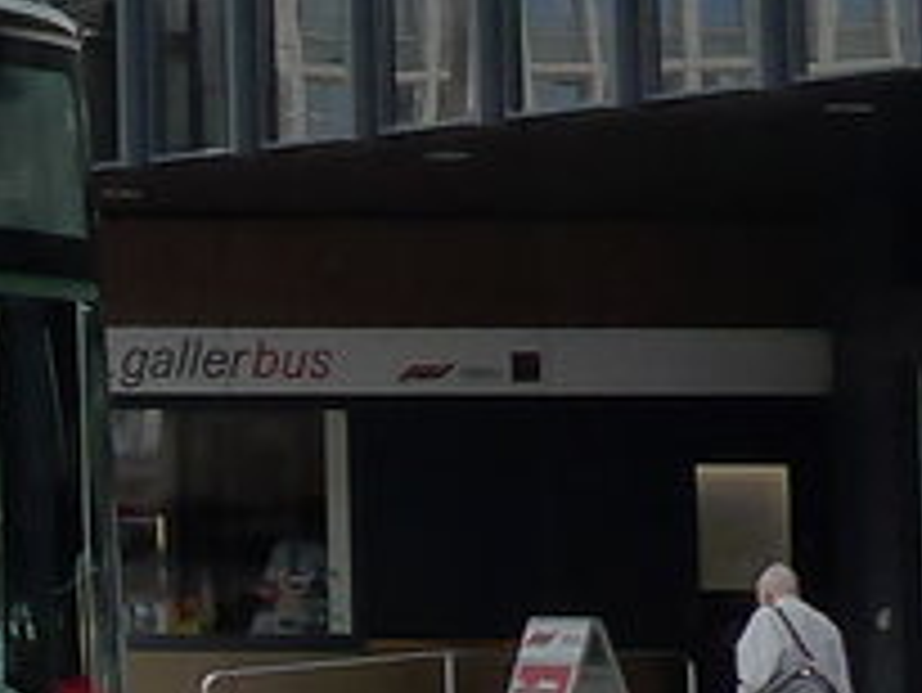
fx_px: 4531
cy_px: 216
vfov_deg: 8.7
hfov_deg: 9.4
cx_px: -1772
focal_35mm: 170
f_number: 4
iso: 160
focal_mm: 6
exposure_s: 1/640
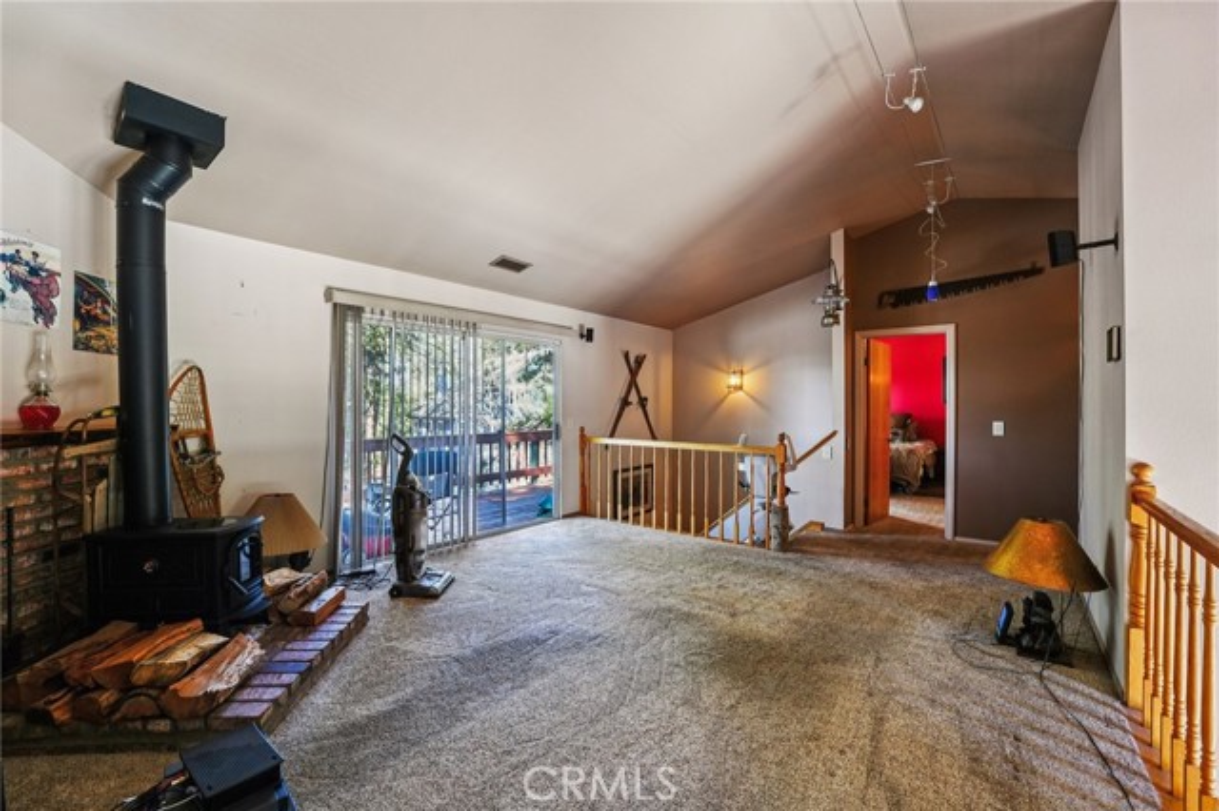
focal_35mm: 14
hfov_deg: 104.3
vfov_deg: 81.1
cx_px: 610
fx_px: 474
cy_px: 406
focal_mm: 14
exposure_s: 1/10
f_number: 9
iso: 400
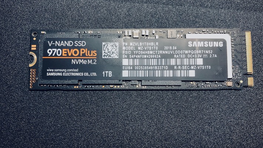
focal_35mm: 31
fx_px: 216
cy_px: 72
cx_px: 133
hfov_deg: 62.6
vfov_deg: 37.8
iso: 40
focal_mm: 4
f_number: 1.8
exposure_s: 1/17
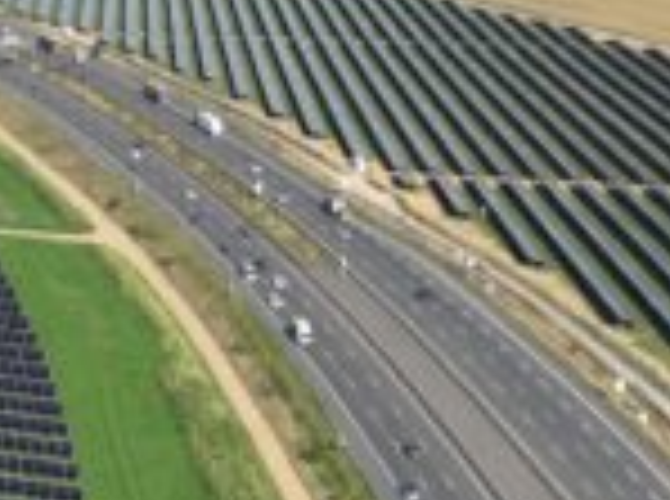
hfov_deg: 14.9
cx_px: -112
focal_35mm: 129
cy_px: 439
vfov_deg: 11.4
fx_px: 2491
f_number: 4.5
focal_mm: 12.29
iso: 100
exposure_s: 1/200
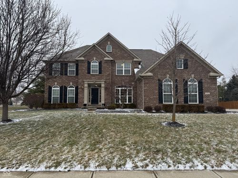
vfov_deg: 56.8
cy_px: 89
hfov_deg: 71.6
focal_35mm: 24
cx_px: 119
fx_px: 165
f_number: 1.78
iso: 80
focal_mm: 6.76
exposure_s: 1/912
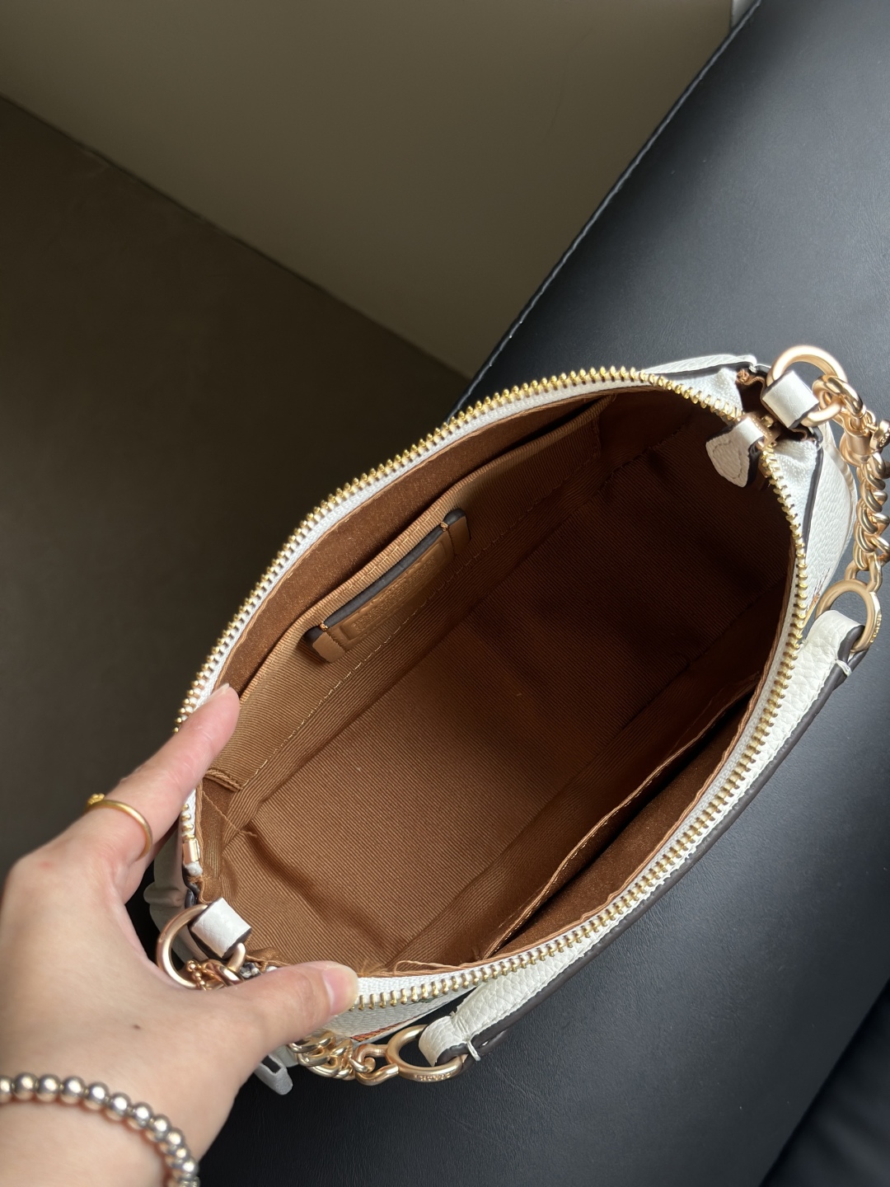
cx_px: 445
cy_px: 594
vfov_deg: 39.7
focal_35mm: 48
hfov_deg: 30.3
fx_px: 1645
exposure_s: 1/104
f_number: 1.78
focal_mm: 6.86
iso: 125
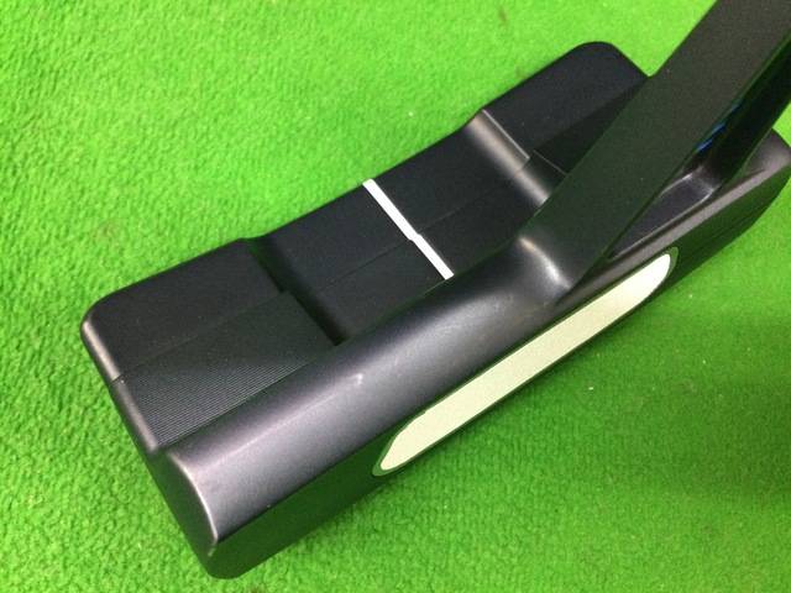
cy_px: 296
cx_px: 396
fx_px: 708
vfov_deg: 45.4
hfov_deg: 58.4
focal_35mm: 31
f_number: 2.4
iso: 200
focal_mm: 3.3
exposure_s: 1/17
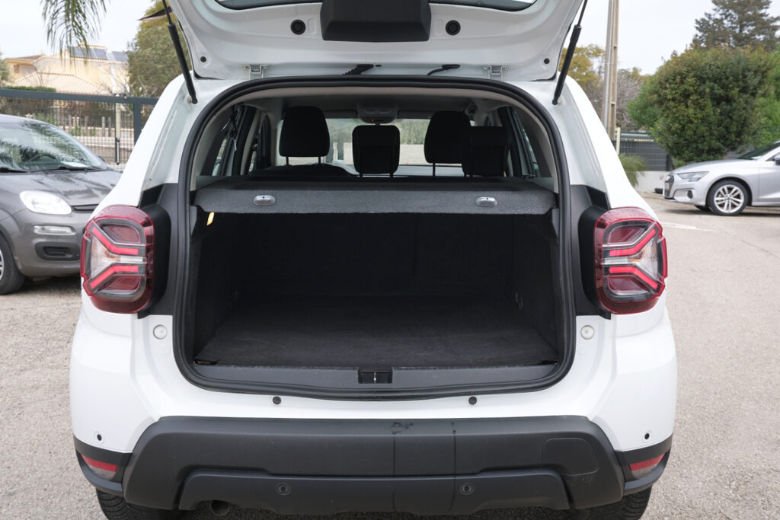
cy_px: 260
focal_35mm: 33
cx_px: 390
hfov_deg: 57.2
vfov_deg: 40.0
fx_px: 715
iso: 160
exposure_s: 1/50
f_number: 9
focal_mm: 22.1
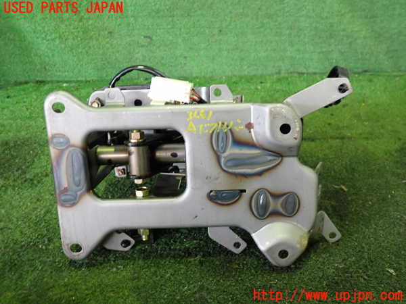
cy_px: 152
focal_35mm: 30
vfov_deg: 46.8
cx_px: 203
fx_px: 352
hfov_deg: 60.0
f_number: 2.3
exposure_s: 1/30
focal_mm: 5.4
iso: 400
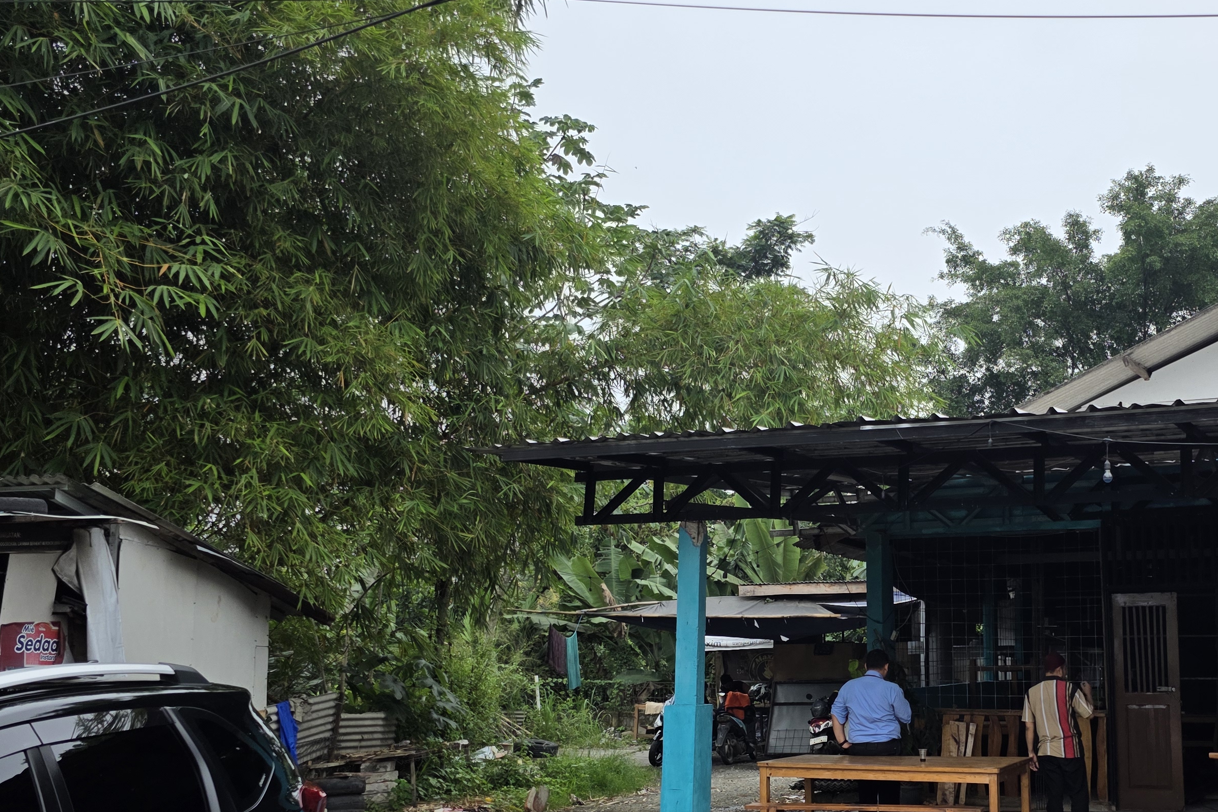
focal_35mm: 40
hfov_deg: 46.5
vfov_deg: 33.0
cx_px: 934
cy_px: 564
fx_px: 1353
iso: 80
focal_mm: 6.3
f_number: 1.7
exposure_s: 1/3446
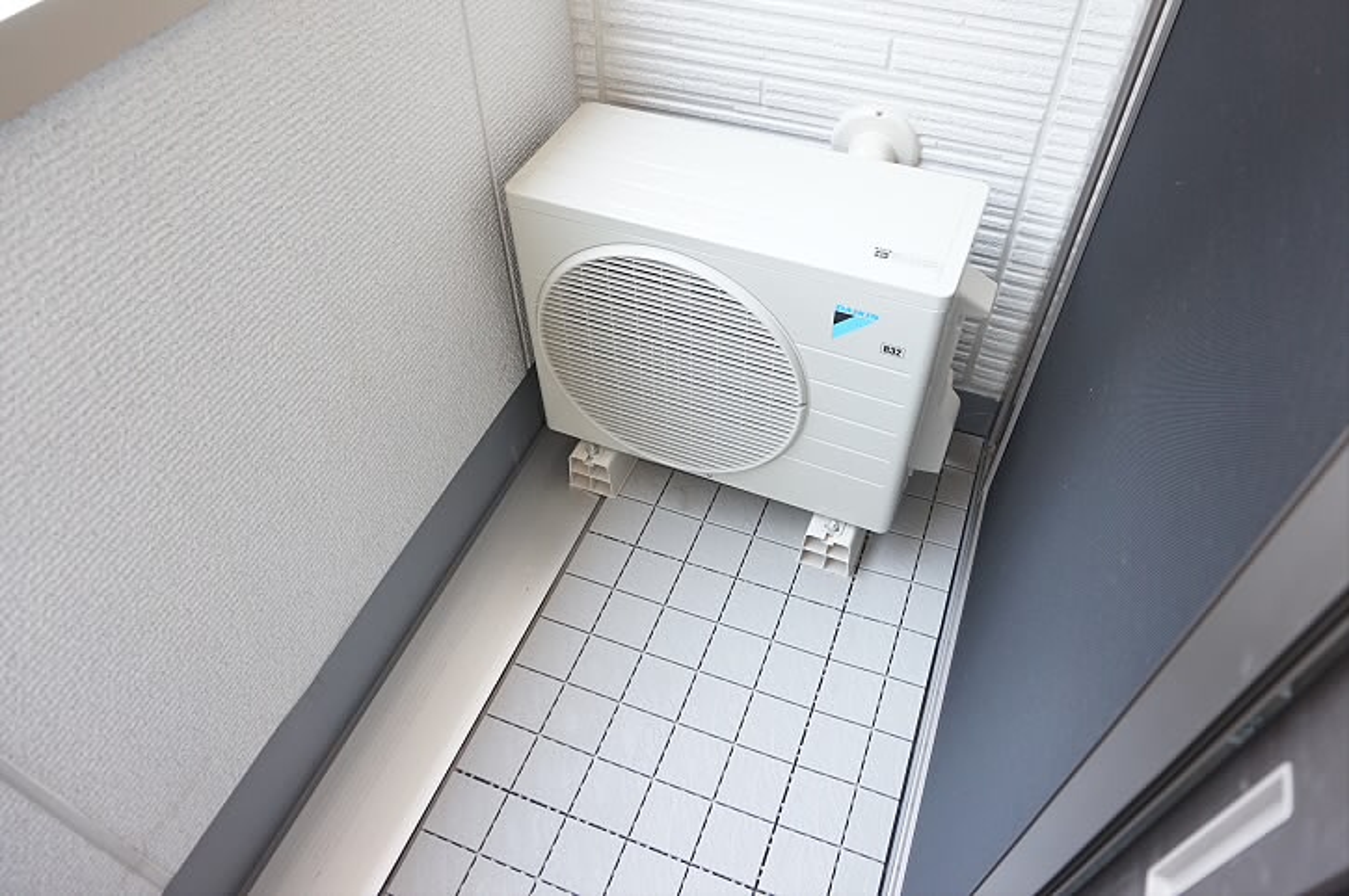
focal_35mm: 24
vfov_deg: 53.0
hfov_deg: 73.8
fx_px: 899
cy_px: 448
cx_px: 674
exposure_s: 1/160
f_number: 4
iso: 640
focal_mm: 16
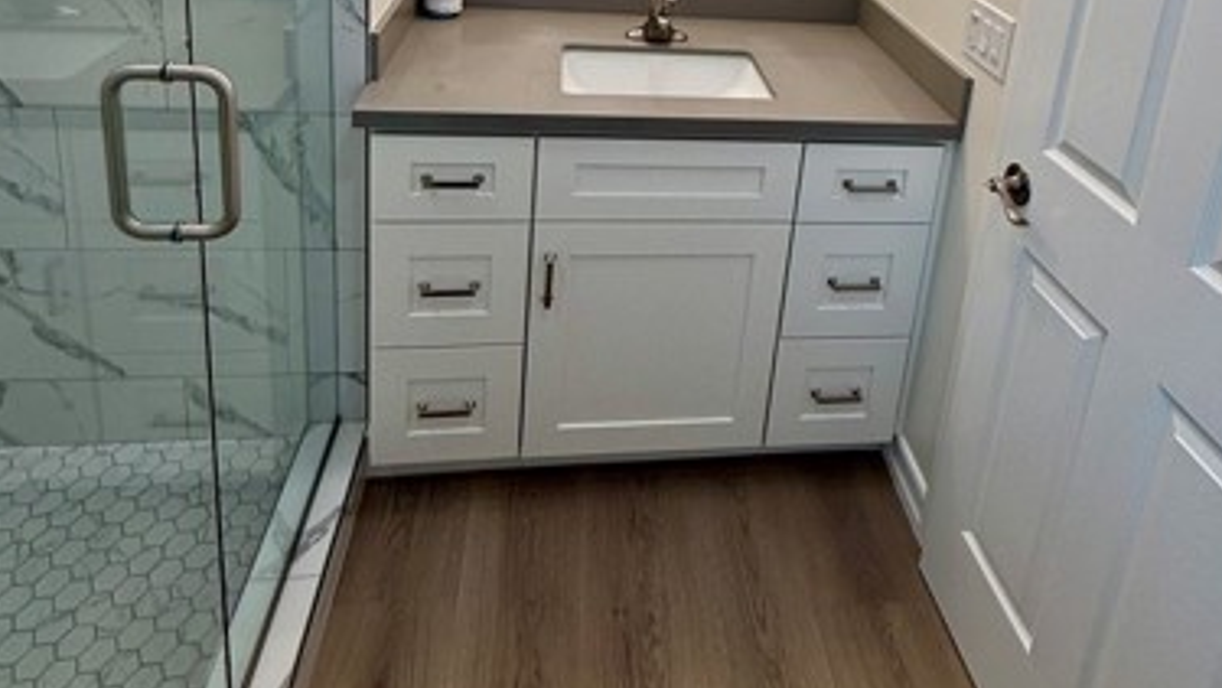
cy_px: -29
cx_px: 701
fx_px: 843
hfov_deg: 71.5
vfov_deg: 38.4
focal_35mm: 26
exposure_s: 1/167
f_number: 2.2
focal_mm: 2.22
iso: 64
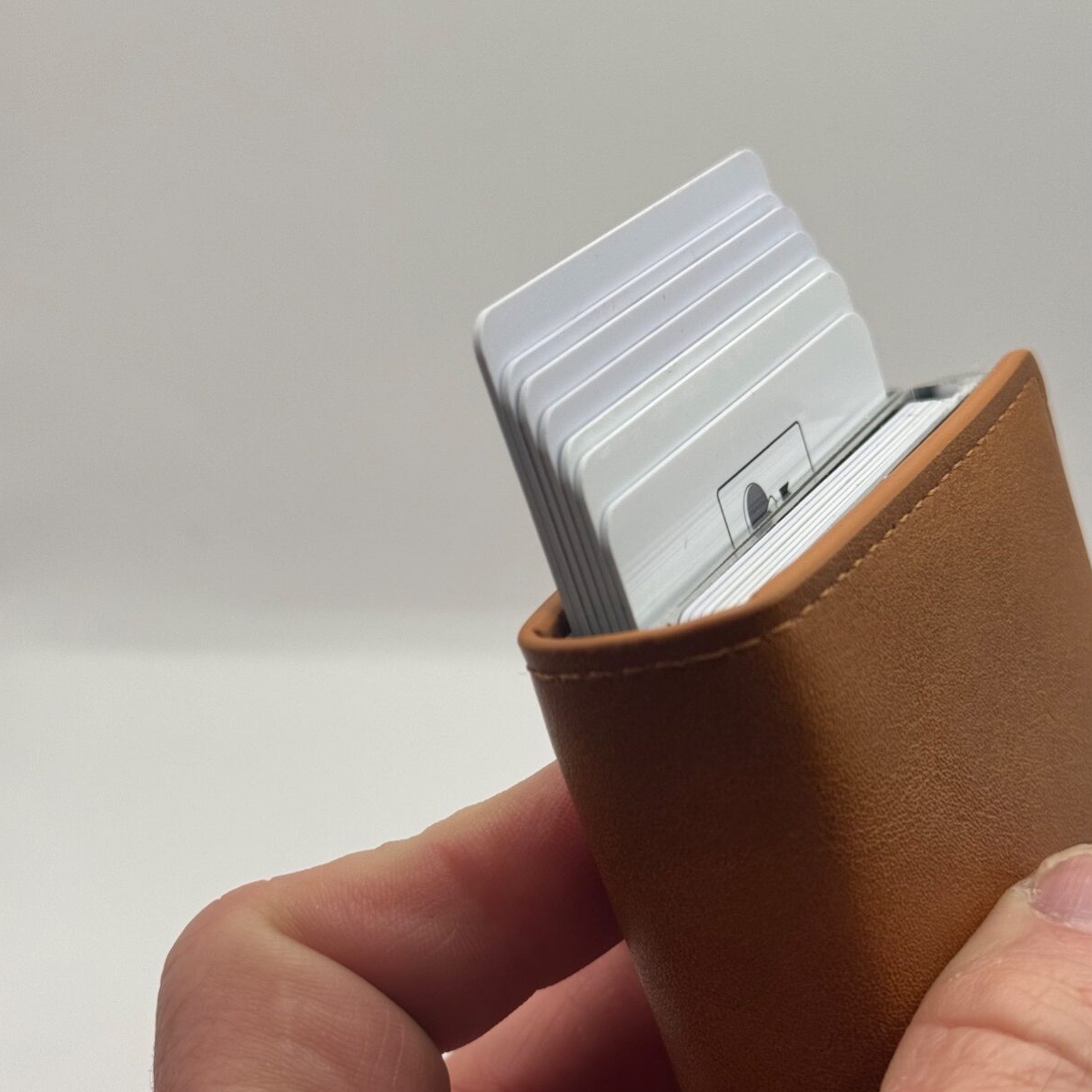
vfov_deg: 30.0
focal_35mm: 57
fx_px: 2034
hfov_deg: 30.0
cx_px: 546
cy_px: 638
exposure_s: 1/952
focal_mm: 6.76
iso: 64
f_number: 1.78
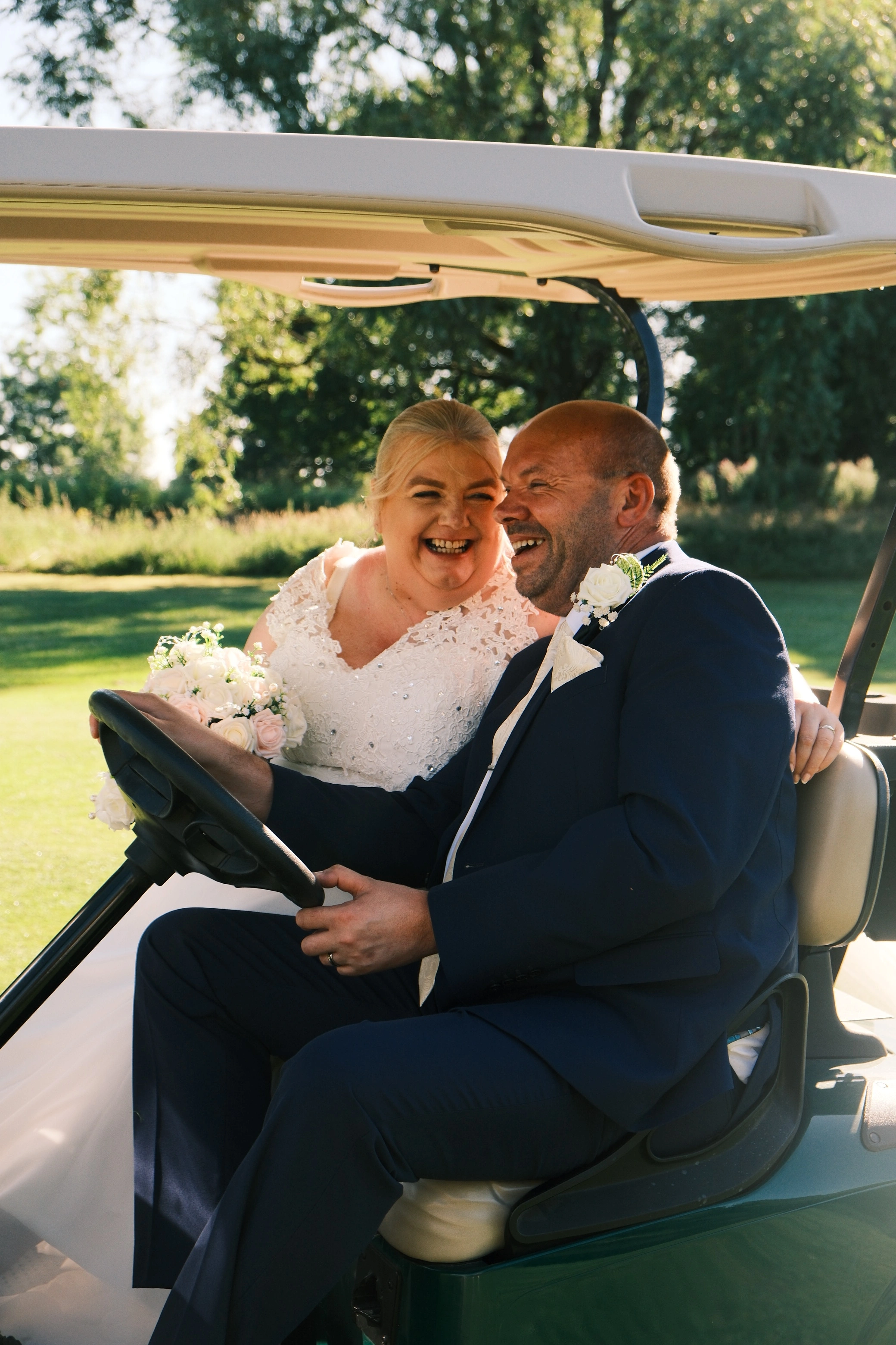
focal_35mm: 56
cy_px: 672
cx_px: 448
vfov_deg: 35.6
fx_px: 2091
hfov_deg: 24.2
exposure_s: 1/600
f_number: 4.5
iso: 640
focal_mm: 37.4
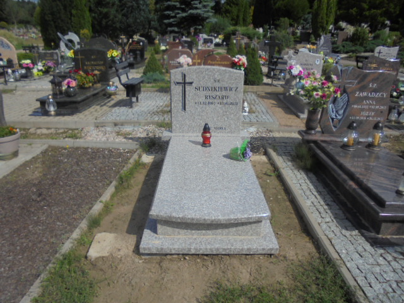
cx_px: 202
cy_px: 152
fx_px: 303
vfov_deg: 53.1
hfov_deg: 67.3
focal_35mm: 26
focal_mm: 4.6
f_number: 11.5
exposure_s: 1/250
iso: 100
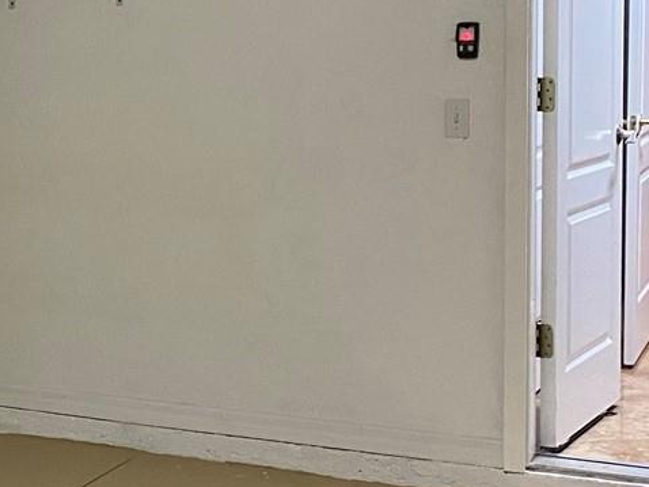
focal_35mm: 87
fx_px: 1632
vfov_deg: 16.9
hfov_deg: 21.3
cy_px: 136
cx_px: -68
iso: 400
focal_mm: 4.25
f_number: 1.8
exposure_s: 1/60
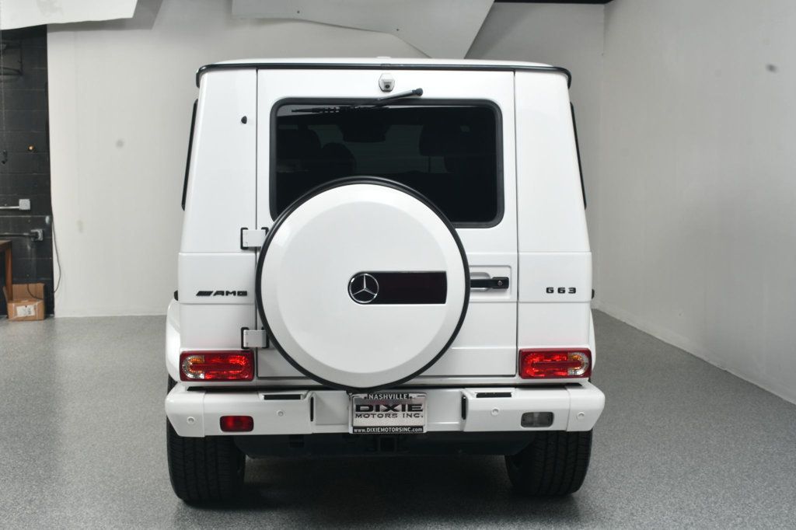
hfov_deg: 38.9
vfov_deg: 26.5
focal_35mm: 51
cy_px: 265
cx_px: 398
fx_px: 1127
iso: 100
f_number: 13
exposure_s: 1/160
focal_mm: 34
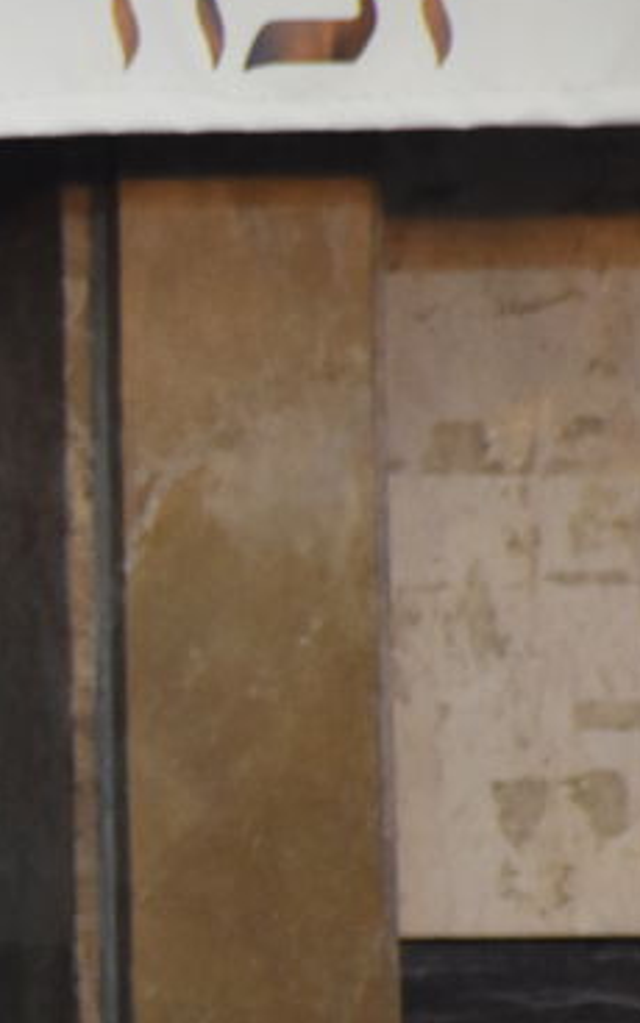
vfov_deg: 2.6
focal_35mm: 815
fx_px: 22744
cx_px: -957
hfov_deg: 1.6
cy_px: 721
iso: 2000
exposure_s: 1/80
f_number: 5.6
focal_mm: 140
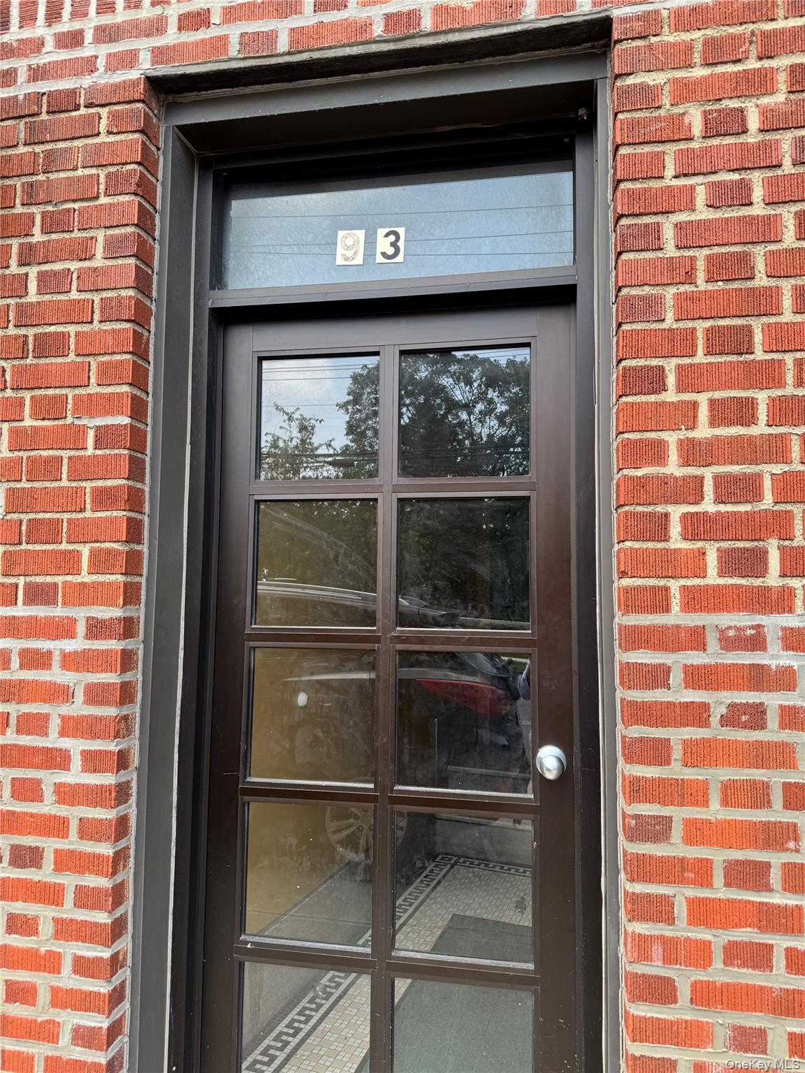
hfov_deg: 56.8
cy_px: 536
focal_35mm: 24
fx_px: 744
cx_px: 402
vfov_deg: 71.6
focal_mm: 6.76
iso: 80
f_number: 1.78
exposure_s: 1/598
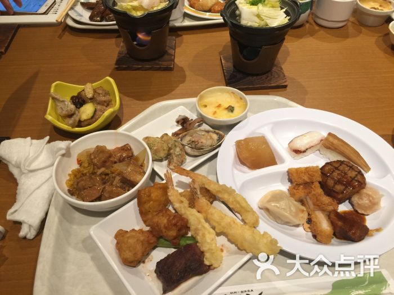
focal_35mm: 29
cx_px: 197
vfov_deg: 48.2
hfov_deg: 61.7
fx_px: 330
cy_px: 148
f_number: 2.2
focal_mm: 4.15
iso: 32
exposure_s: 1/15
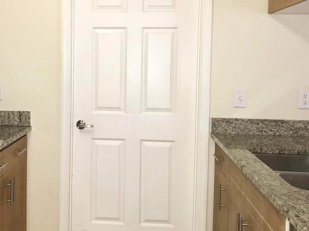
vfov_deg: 32.7
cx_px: 103
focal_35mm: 44
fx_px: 393
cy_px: 87
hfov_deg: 42.4
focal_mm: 3.99
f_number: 1.8
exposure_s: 1/30
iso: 50
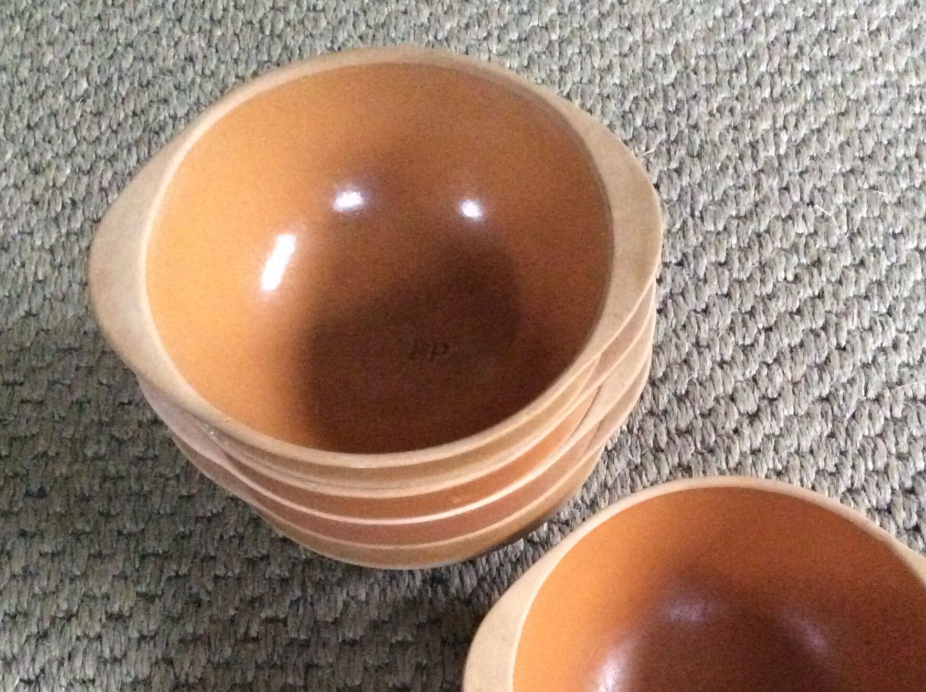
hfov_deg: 40.2
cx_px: 575
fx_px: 1255
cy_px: 488
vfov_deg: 30.5
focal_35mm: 47
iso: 640
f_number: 2.4
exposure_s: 1/17
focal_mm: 3.3
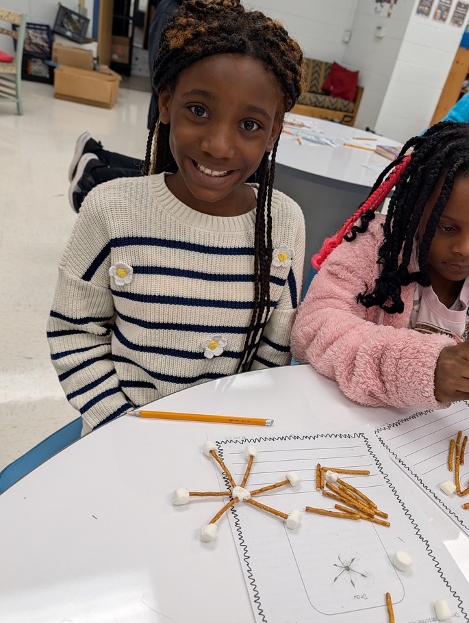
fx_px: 487
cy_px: 294
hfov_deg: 51.4
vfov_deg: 65.2
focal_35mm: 27
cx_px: 247
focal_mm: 6.9
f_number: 1.68
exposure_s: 1/120
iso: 75
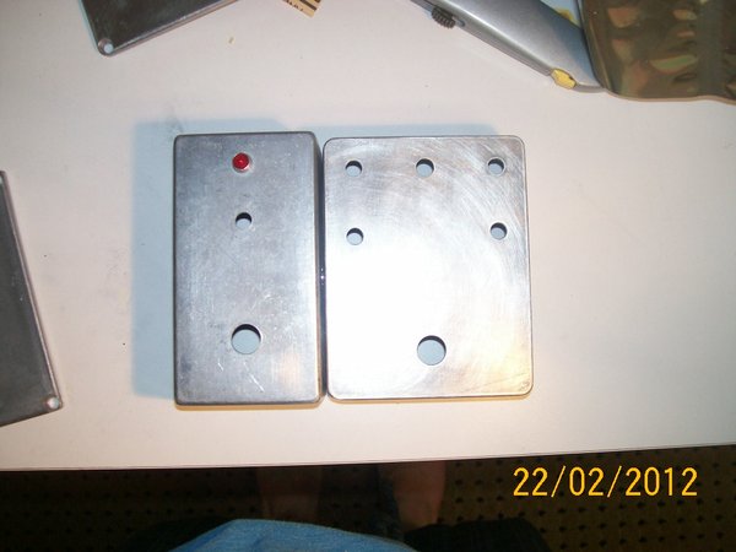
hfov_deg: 51.4
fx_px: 765
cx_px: 368
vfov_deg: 39.7
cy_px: 276
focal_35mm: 36
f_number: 2.7
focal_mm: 6
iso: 80
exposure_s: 1/64
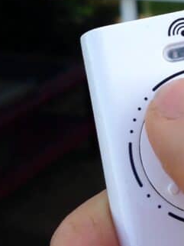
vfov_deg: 18.5
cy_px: 44
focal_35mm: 105
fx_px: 745
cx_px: 186
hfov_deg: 13.9
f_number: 2.4
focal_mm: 4.1
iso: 50
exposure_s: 1/420
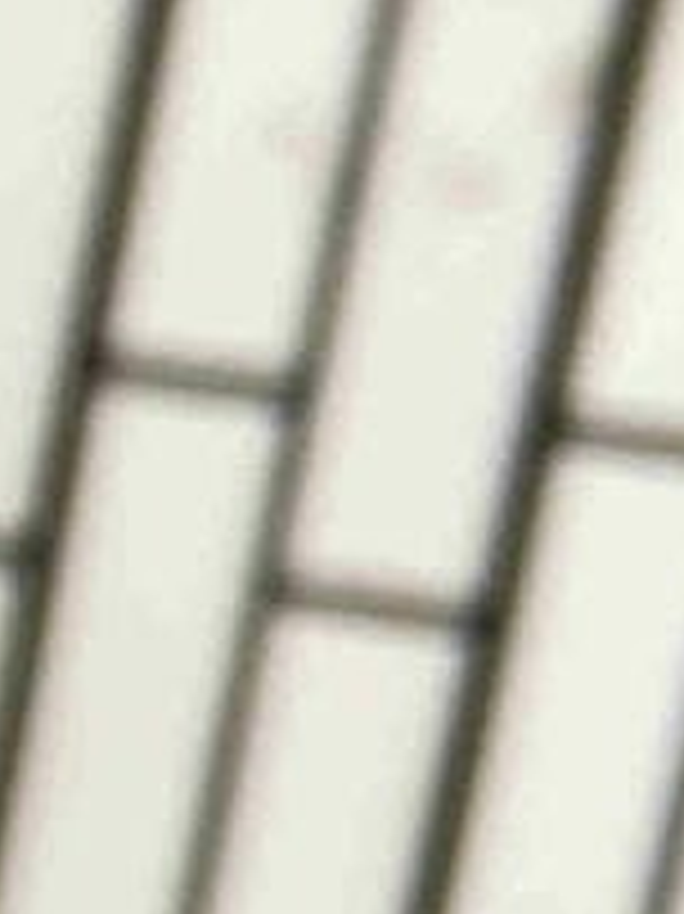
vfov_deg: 9.6
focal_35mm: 205
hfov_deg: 6.5
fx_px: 5407
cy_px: 207
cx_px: -1530
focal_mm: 4.25
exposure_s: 1/121
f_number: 1.8
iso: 50
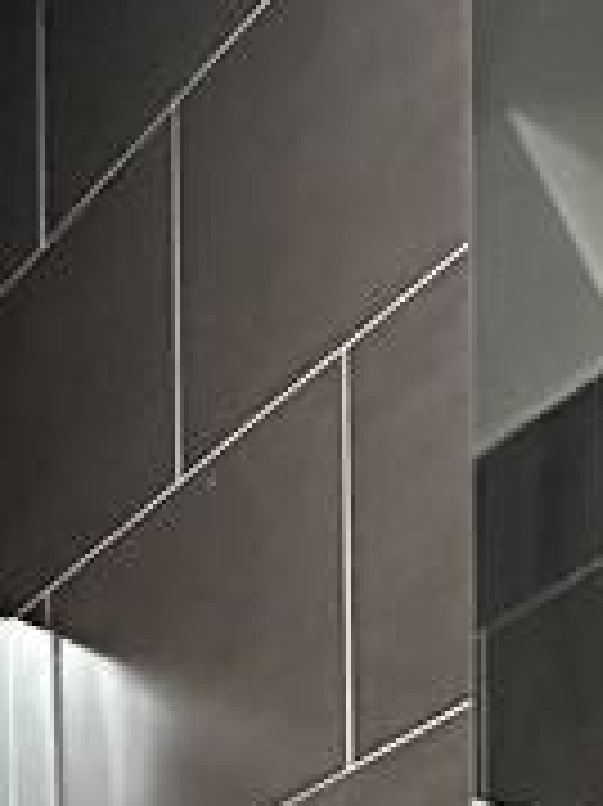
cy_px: 1684
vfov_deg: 16.9
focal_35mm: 80
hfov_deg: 18.2
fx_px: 1860
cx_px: 504
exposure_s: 1/34
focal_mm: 2.22
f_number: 2.2
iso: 1250
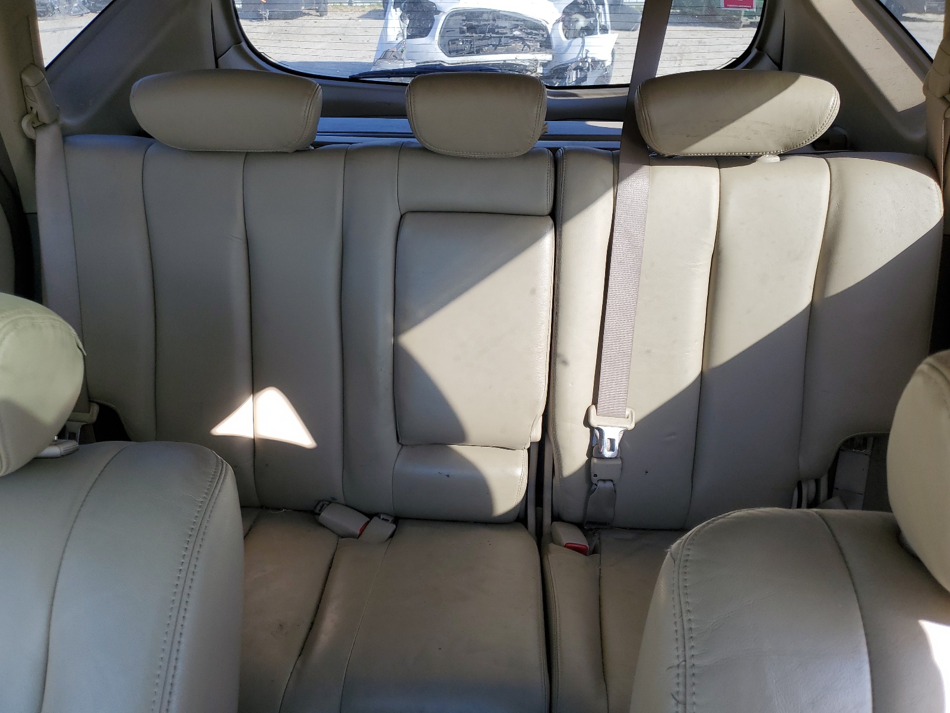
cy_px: 356
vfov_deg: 53.1
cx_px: 475
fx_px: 714
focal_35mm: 26
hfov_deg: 67.3
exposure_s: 1/357
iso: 50
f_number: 1.5
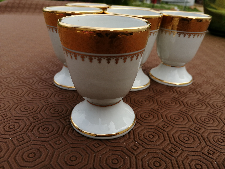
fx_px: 175
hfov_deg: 65.3
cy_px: 84
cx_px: 112
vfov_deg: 51.4
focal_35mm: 27
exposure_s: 1/708
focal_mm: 3.95
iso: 50
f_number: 1.8
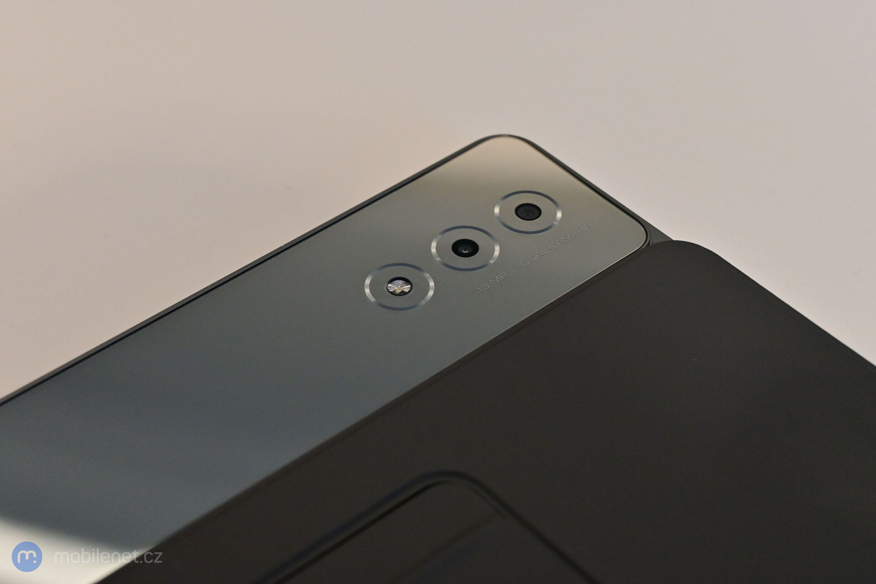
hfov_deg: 27.0
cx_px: 438
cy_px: 292
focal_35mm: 75
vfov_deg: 18.2
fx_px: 1825
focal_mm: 50
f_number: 6.3
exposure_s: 1/80
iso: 1100
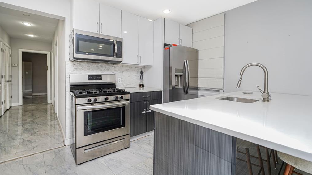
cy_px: 77
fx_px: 141
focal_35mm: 17
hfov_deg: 95.9
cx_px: 157
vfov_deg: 63.7
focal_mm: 16
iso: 50
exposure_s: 1/40
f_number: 4.5
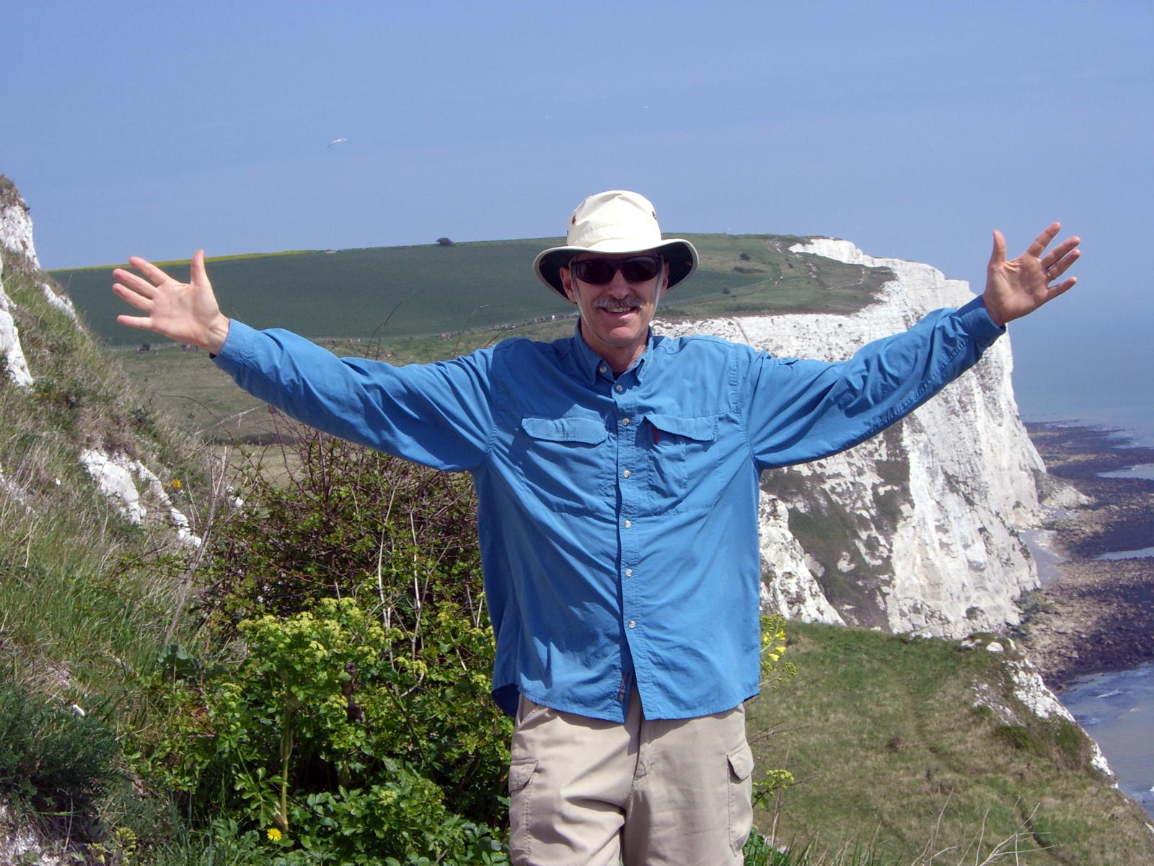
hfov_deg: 20.9
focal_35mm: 94
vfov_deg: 15.7
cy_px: 433
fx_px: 3134
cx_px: 577
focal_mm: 15.3
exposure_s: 1/250
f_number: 7.4
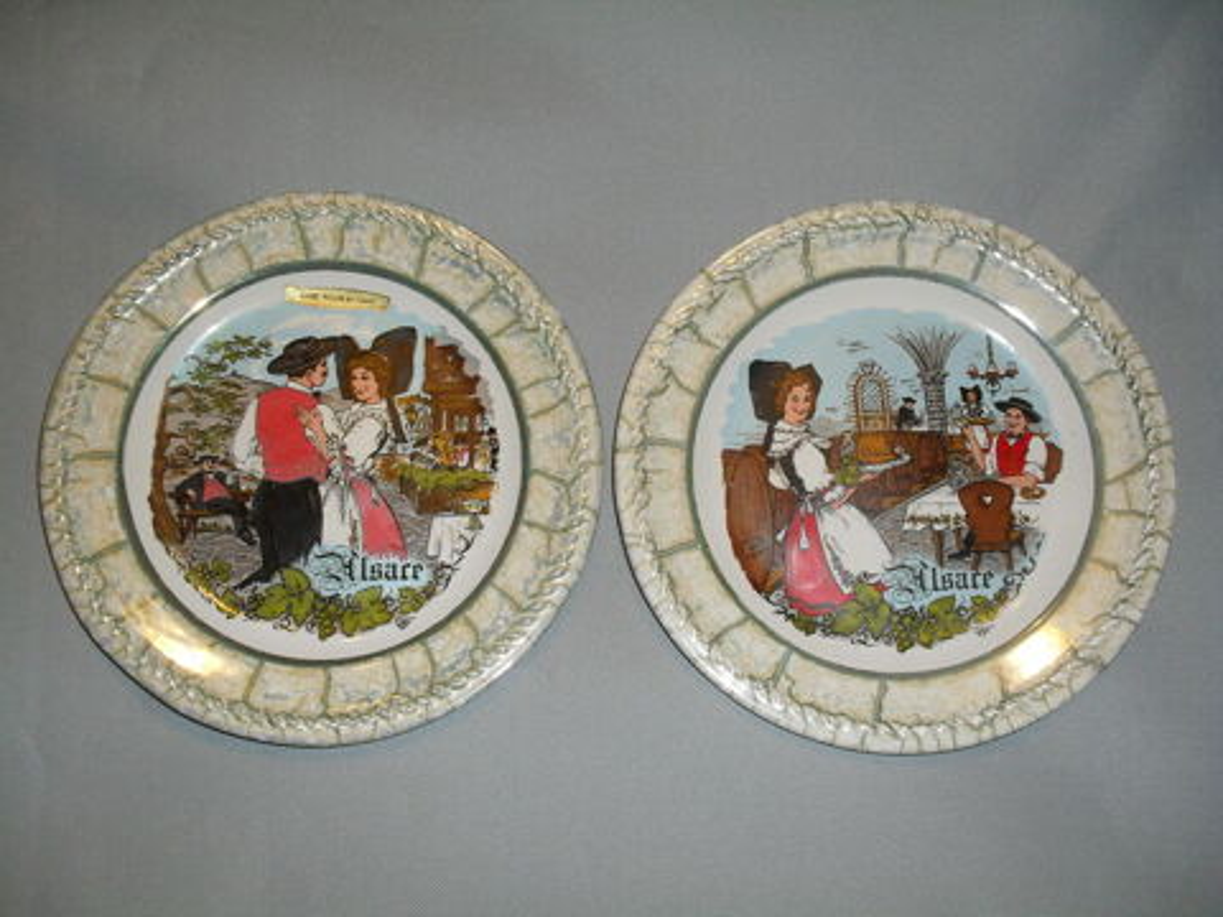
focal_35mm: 35
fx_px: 1237
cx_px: 612
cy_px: 458
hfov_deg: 52.6
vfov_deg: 40.7
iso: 200
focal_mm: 6.3
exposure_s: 1/45
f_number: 3.2
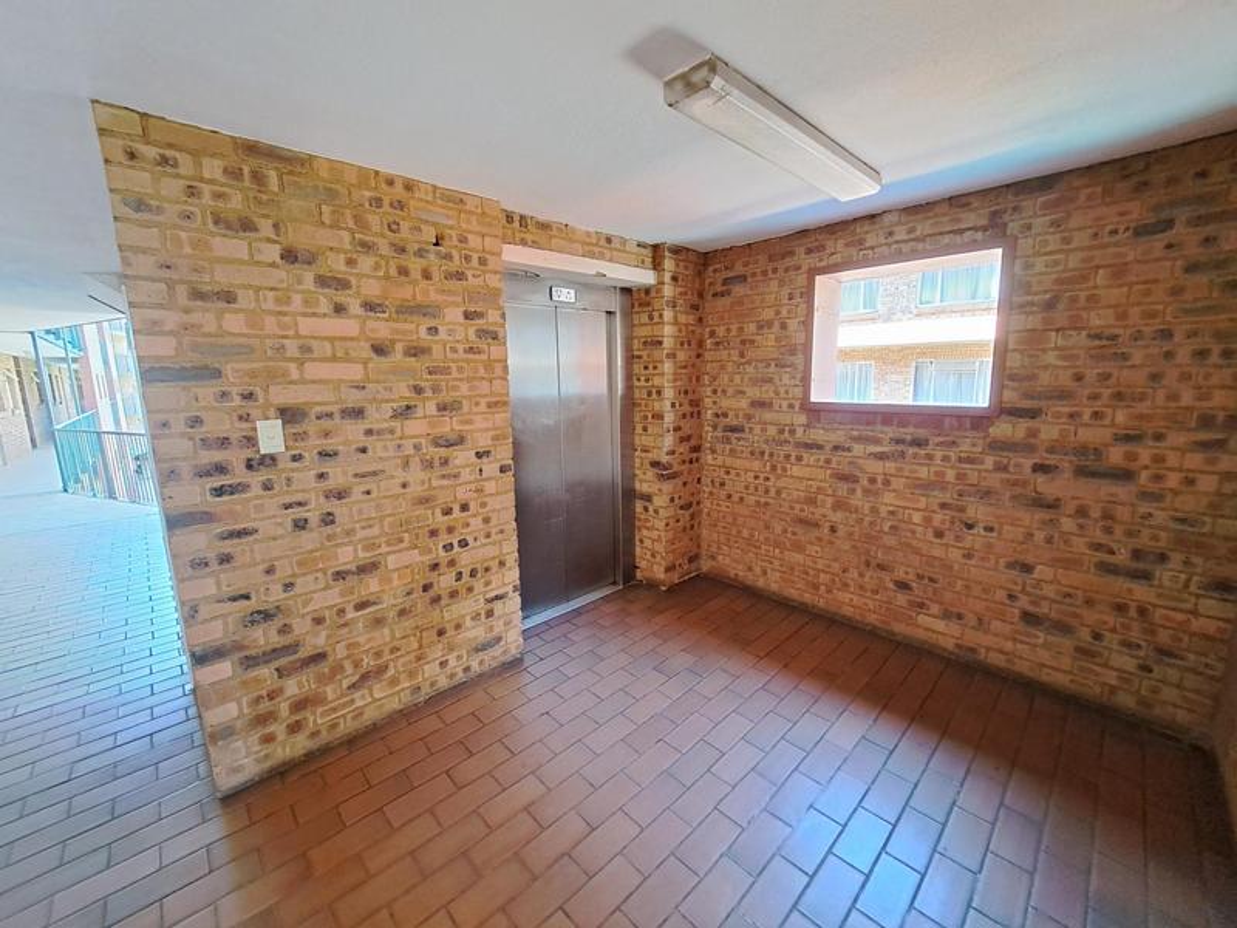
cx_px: 618
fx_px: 465
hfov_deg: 106.2
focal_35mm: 13
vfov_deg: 89.9
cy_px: 464
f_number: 2.2
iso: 200
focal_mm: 1.74
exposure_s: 1/25
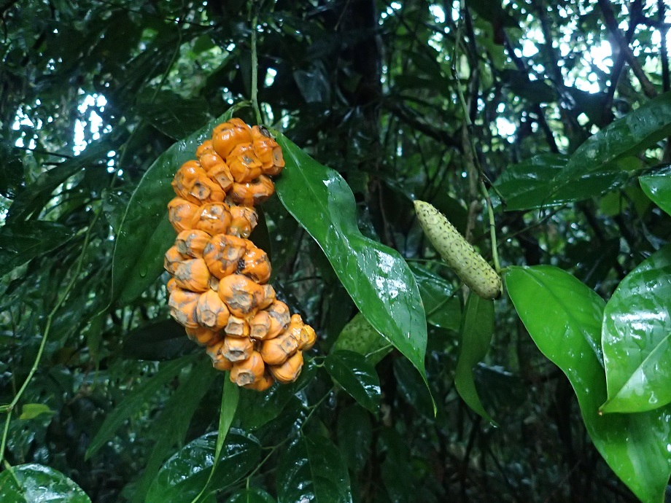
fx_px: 485
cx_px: 336
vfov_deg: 54.9
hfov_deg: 69.4
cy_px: 252
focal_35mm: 25
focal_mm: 4.5
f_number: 2
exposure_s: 1/15
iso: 800
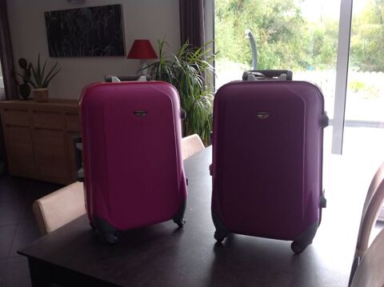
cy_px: 144
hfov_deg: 52.7
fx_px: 388
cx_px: 192
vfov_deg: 40.6
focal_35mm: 35
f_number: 2.4
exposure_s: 1/17
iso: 50
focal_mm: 4.28
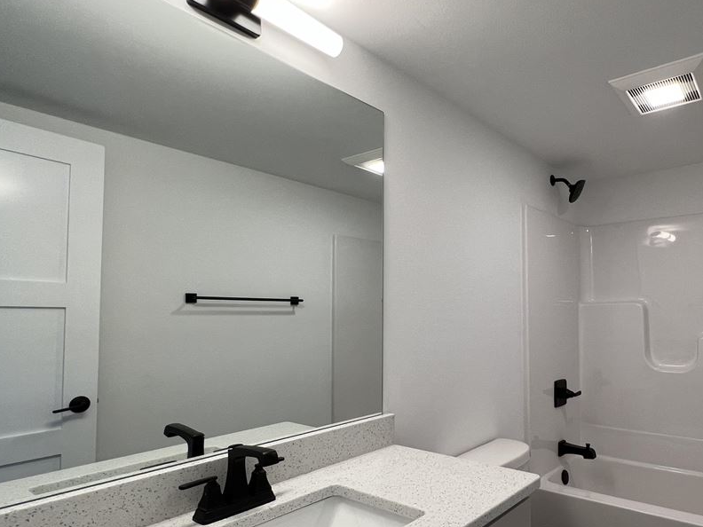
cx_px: 489
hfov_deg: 75.5
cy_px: 303
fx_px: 426
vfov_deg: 63.1
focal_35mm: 21
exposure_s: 1/120
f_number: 1.8
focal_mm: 1.57
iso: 80
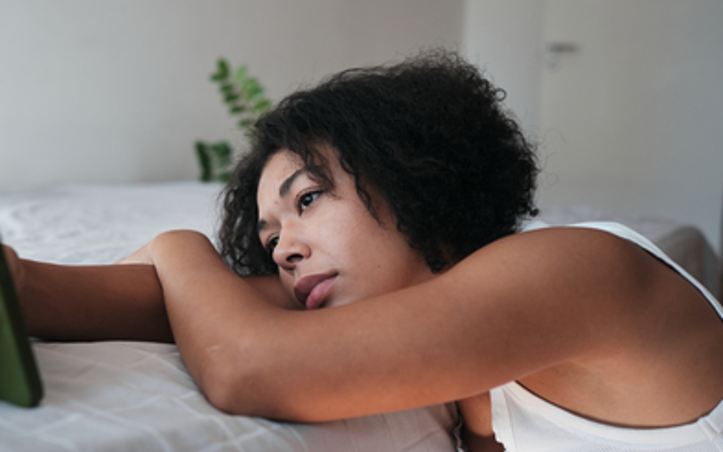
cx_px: 261
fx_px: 828
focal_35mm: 42
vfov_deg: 30.5
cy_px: 255
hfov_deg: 46.7
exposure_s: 1/500
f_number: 1.4
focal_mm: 18
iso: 200
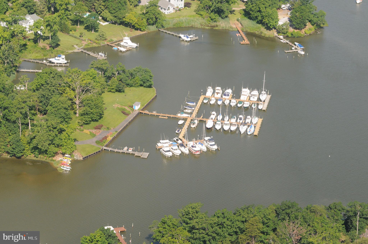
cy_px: 122
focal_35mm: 300
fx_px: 3063
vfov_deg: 4.6
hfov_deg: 6.9
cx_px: 184
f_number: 6.3
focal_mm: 200
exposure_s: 1/1250
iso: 640
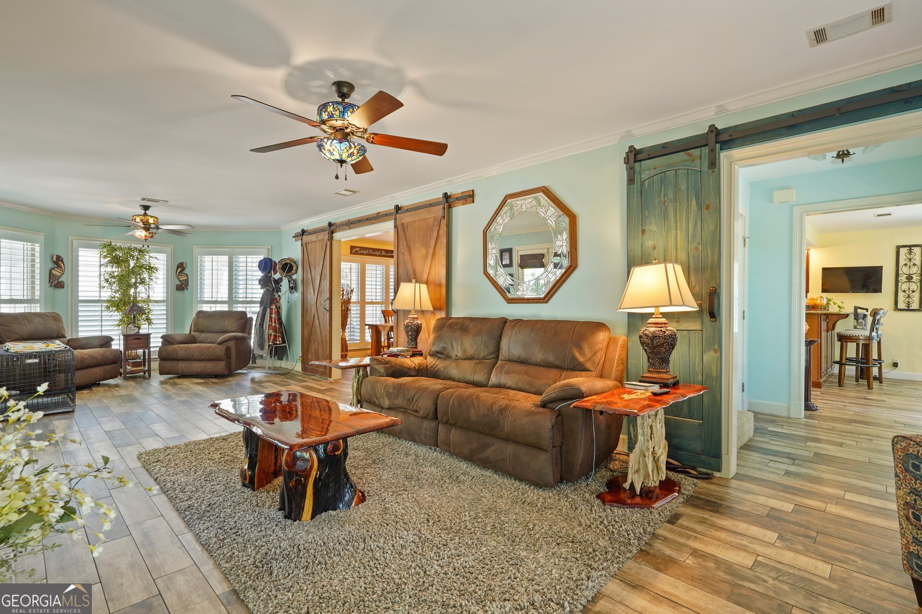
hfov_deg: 91.6
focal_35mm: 18
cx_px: 461
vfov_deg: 68.9
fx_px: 448
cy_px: 307
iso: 500
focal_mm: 17.5
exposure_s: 1/2.5
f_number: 9
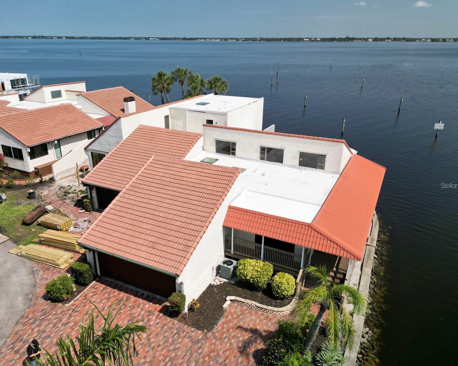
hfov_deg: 66.0
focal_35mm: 26
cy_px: 185
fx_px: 352
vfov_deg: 54.9
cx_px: 217
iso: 200
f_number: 1.7
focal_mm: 6.72
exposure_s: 1/2500
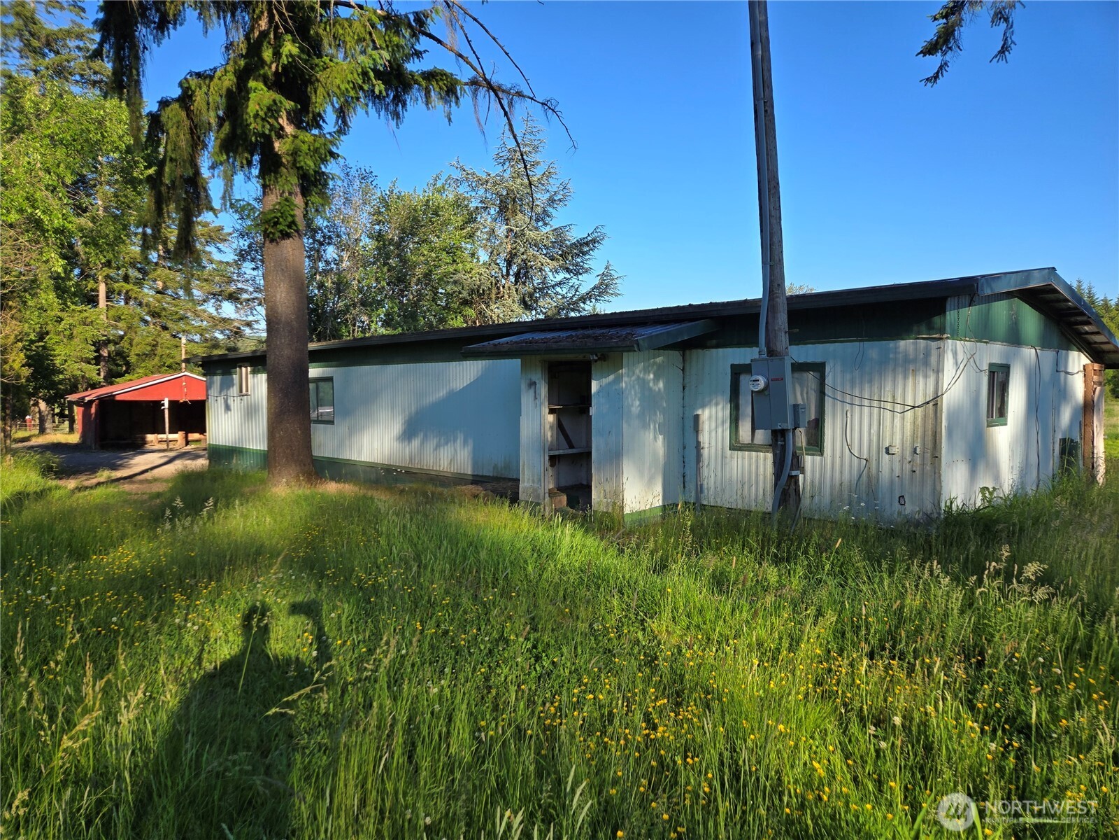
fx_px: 744
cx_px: 560
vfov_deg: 58.9
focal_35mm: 23
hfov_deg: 73.9
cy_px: 420
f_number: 1.8
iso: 25
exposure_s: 1/818
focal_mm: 5.4
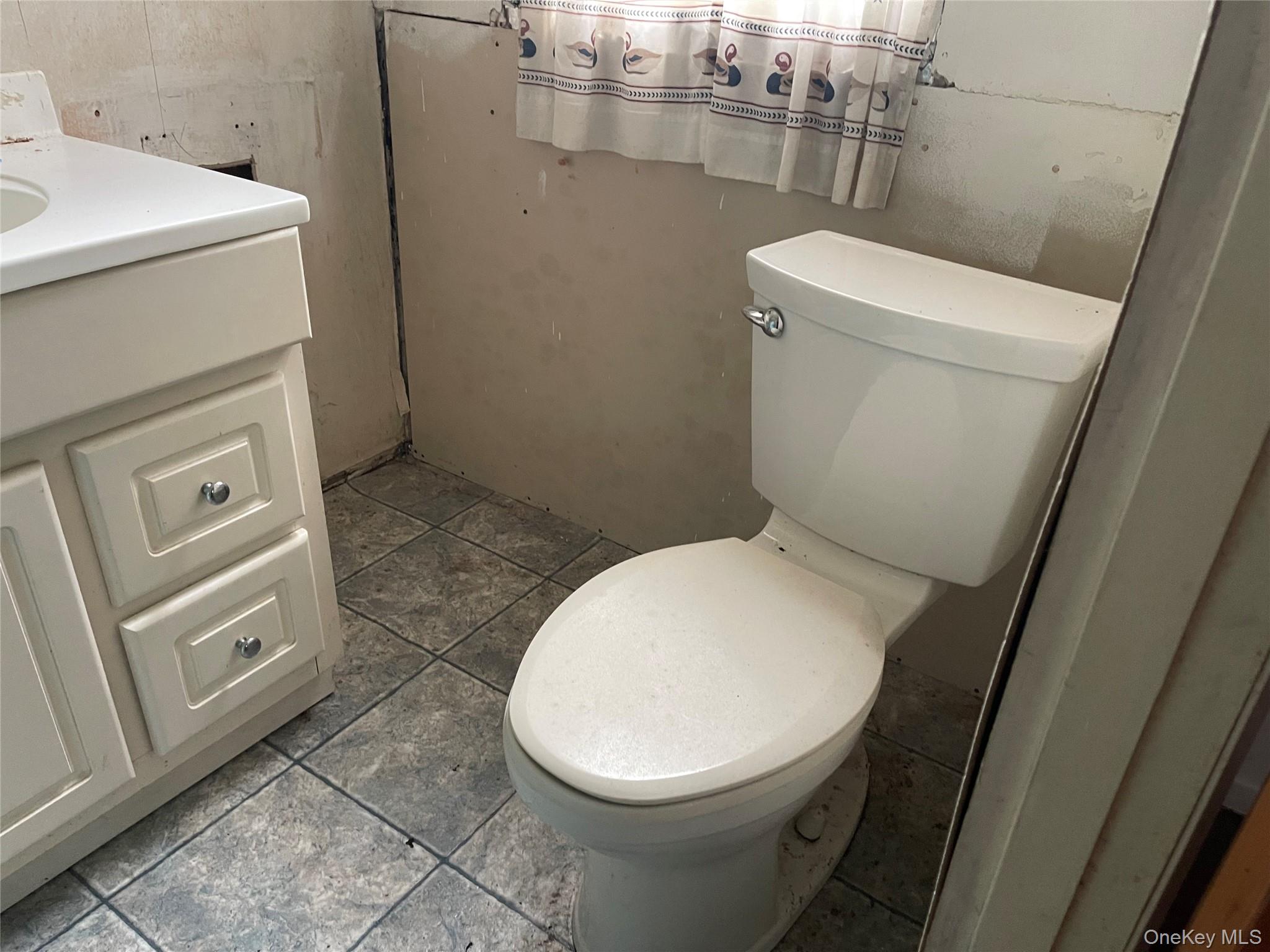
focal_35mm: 25
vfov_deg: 54.9
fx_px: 917
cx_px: 635
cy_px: 476
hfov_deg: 69.4
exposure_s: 1/60
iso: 400
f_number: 1.6
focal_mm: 5.1
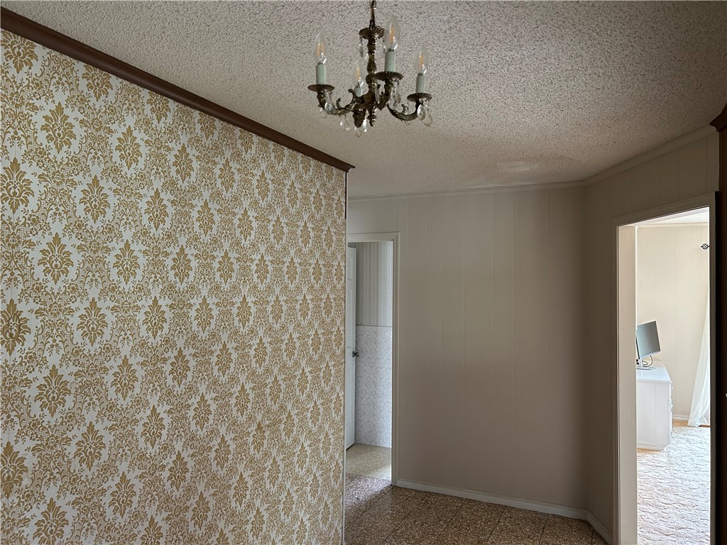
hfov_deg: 67.3
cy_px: 272
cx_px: 364
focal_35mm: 26
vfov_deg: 53.1
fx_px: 546
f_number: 1.5
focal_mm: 5.7
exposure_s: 1/60
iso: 200
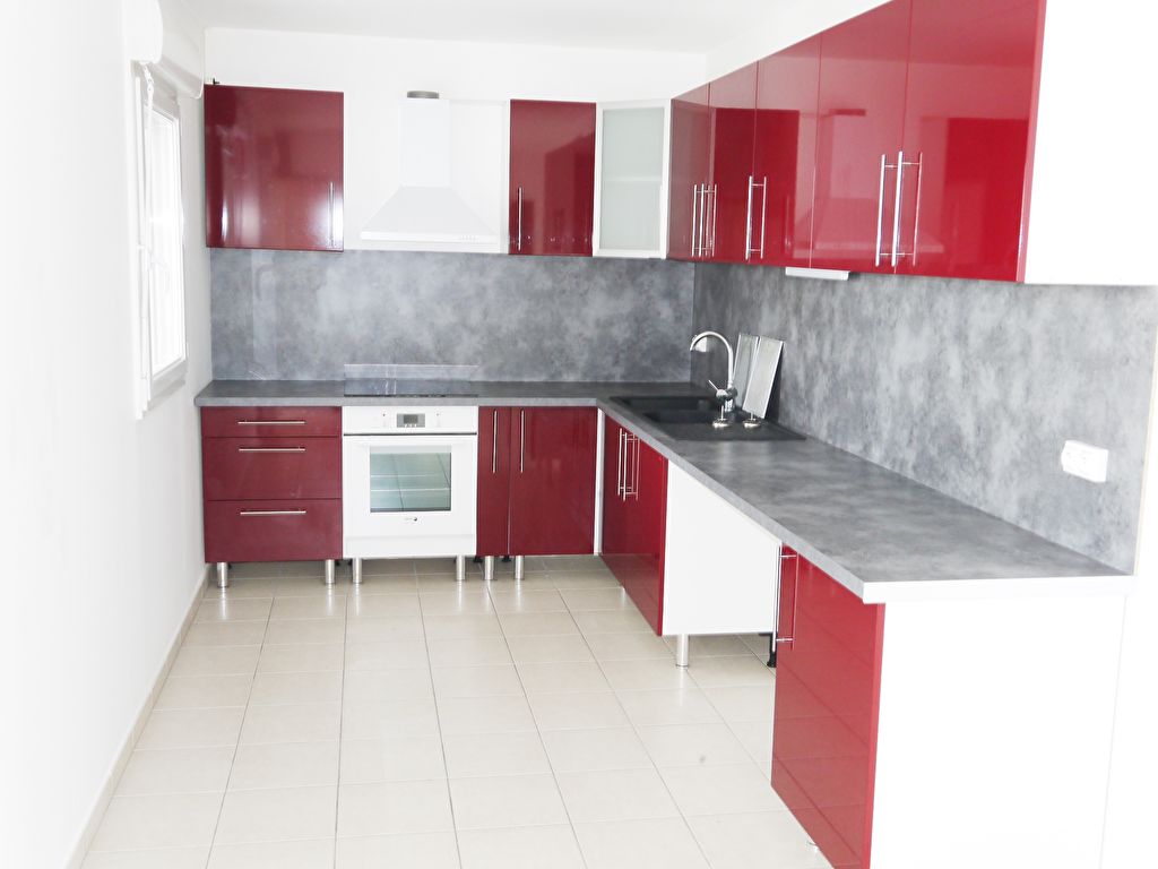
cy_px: 434
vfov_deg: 41.8
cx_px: 579
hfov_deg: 54.0
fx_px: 1137
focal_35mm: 34
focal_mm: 17
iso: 400
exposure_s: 1/60
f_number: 4.2
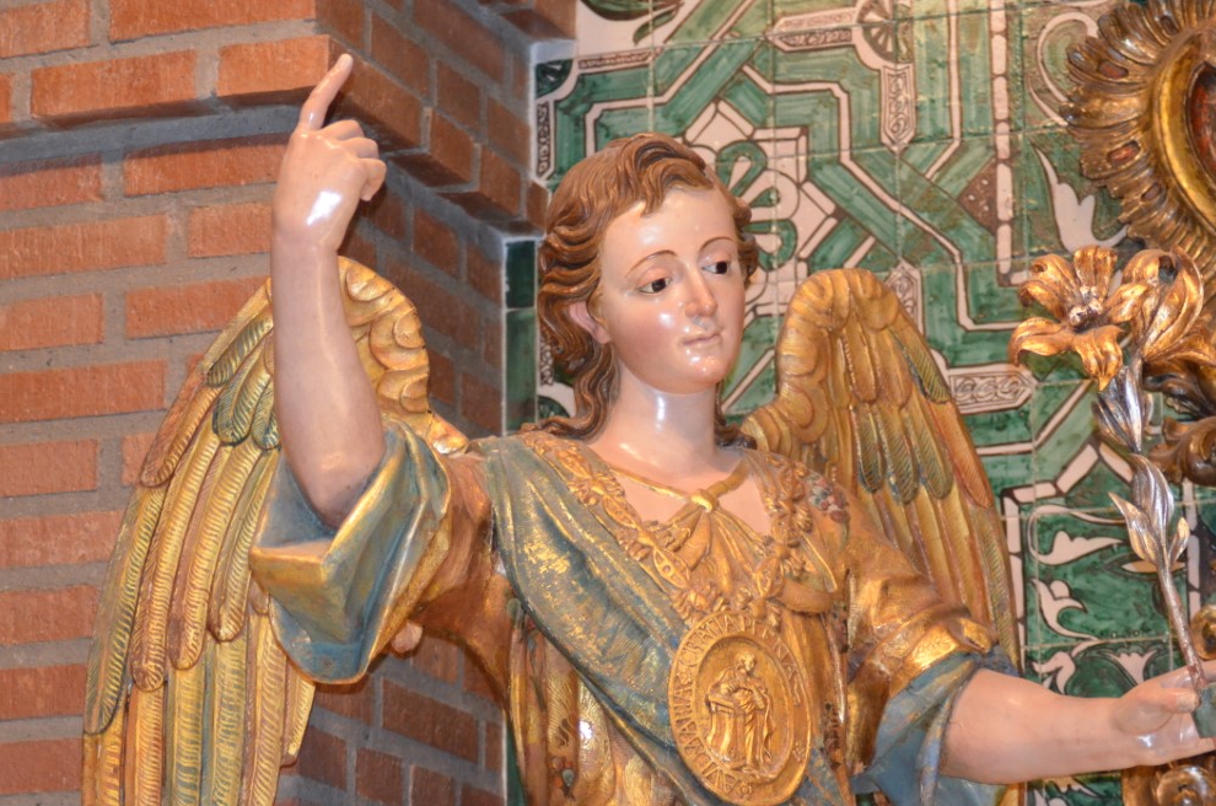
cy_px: 374
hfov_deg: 16.7
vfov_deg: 11.1
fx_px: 4147
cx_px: 671
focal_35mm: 123
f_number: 4
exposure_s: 1/60
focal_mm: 70
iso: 3200
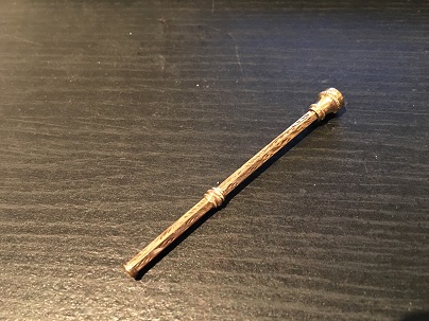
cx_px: 214
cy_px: 160
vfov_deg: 48.2
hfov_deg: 61.7
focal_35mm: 29
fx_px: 359
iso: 500
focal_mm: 4.15
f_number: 2.2
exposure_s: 1/17
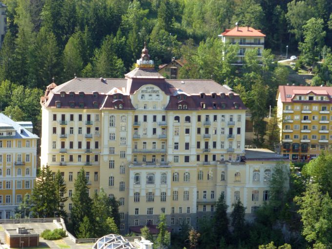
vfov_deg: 12.1
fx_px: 1170
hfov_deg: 16.1
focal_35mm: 122
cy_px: 124
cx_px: 166
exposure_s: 1/125
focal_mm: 21.8
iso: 100
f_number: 5.4
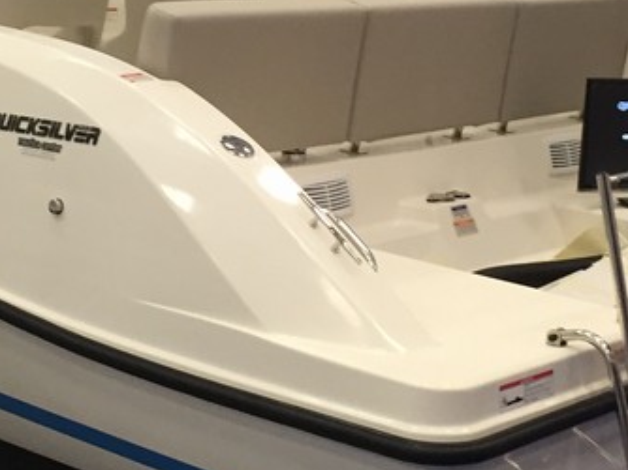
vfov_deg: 16.5
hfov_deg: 21.9
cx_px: 207
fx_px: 1613
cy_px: 124
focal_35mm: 89
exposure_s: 1/33
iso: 80
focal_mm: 4.15
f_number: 2.2
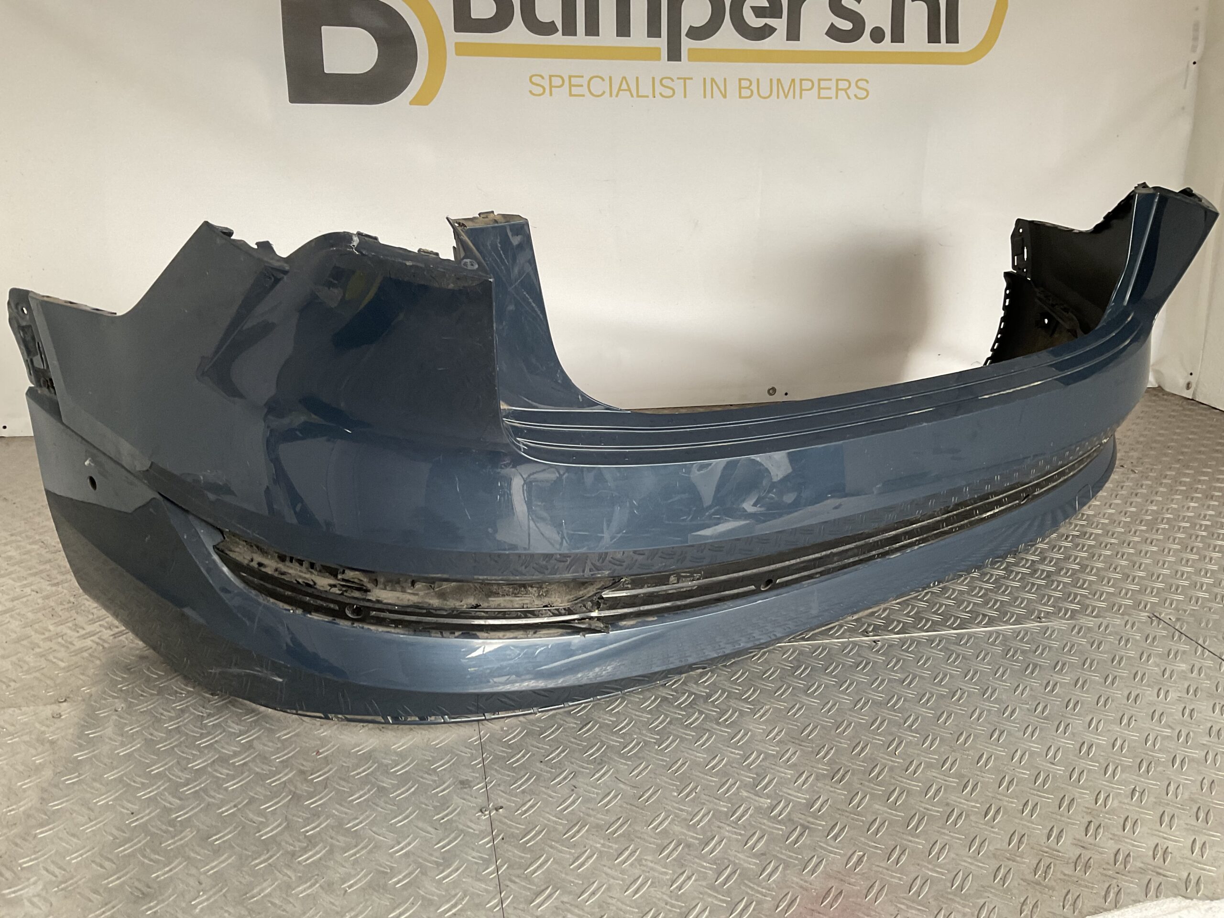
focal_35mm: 29
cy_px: 459
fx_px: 1025
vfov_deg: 48.2
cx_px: 612
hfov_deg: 61.7
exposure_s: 1/50
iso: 64
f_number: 1.8
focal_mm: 3
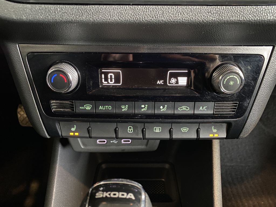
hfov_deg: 67.3
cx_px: 138
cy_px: 104
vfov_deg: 53.1
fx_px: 207
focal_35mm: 26
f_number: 1.8
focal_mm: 4.25
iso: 500
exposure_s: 1/13
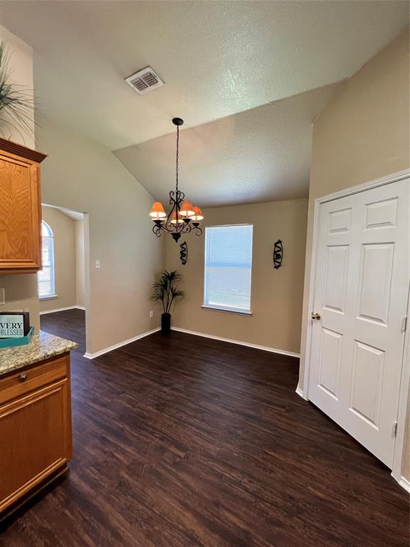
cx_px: 205
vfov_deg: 106.2
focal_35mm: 13
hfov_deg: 89.9
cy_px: 274
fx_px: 205
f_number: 1.8
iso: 250
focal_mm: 1.57
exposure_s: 1/120
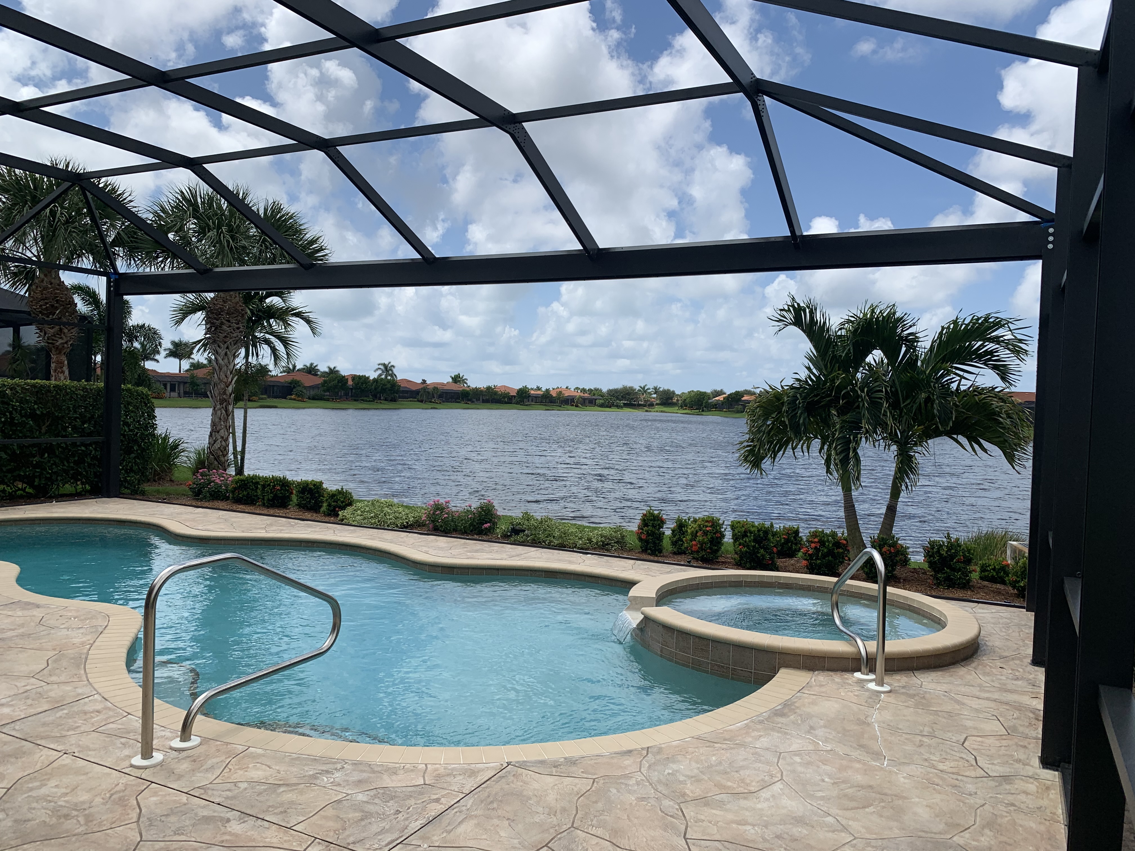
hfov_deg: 67.3
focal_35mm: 26
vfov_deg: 53.1
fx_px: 852
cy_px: 426
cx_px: 568
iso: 25
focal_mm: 4.25
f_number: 1.8
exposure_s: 1/3650
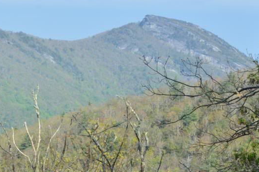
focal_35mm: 140
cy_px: 58
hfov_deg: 14.6
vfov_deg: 9.7
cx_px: 57
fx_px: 1005
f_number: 11
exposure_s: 1/125
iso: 125
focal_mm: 48
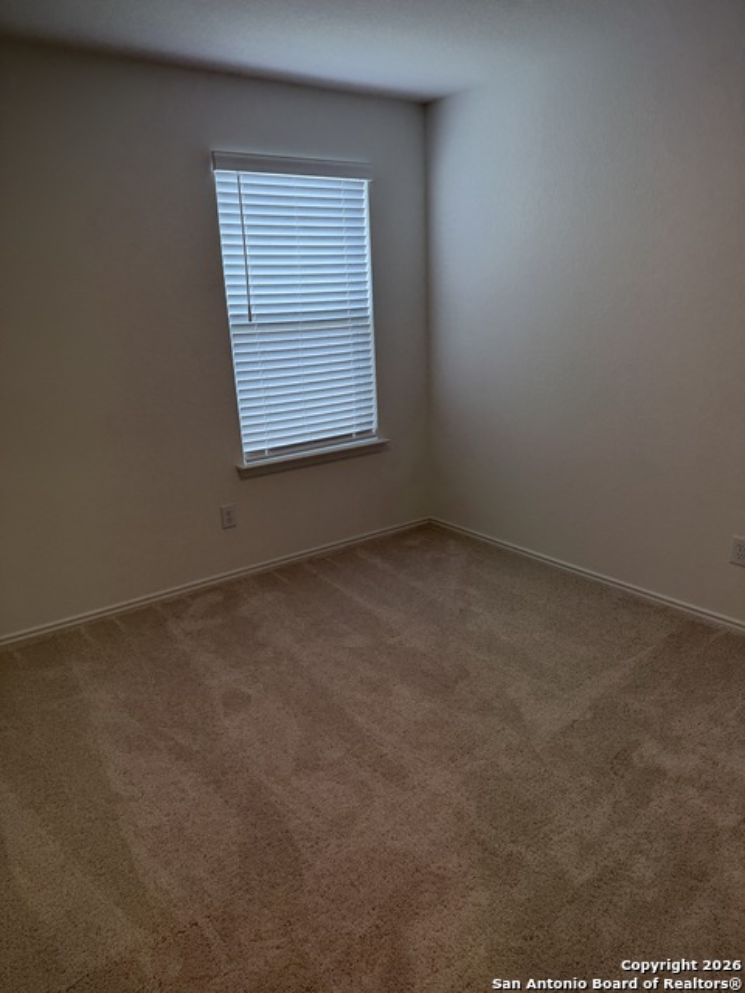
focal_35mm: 24
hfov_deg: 56.8
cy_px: 496
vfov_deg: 71.6
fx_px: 689
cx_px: 372
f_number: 1.78
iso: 80
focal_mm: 6.76
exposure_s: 1/135
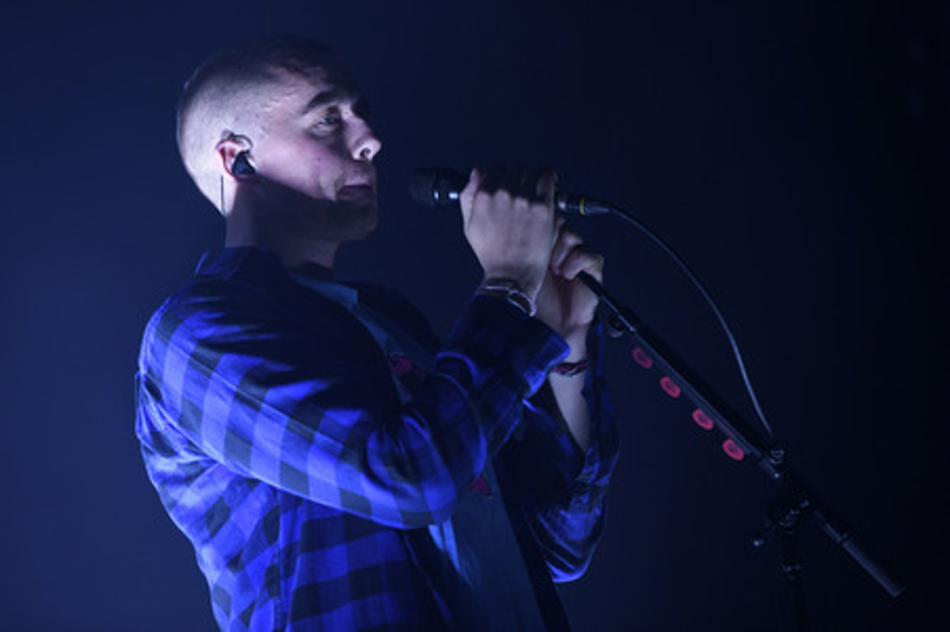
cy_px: 316
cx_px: 475
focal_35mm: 170
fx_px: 4483
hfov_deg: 12.1
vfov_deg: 8.1
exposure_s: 1/640
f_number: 3.5
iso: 1250
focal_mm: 170
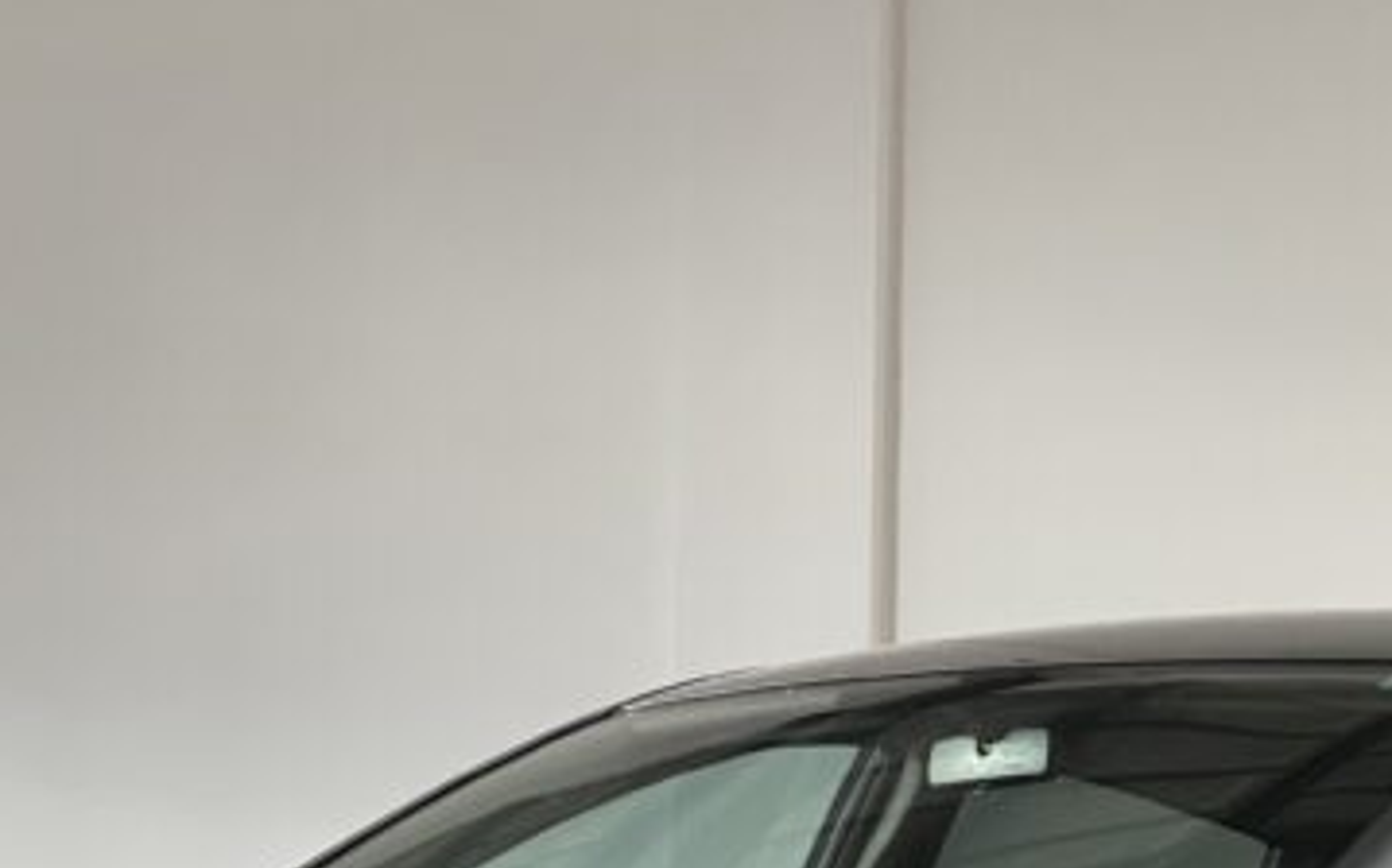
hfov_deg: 11.5
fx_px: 6901
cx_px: 973
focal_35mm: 182
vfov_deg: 7.2
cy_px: 1015
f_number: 2.8
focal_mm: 9
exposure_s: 1/82
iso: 250
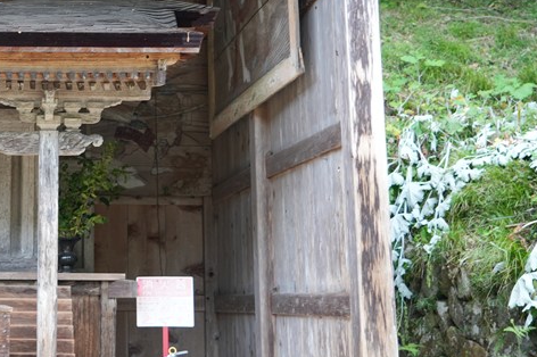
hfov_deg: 25.6
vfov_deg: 17.8
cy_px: 101
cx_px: 22
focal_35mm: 76
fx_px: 1133
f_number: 4
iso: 320
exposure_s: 1/60
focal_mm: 35
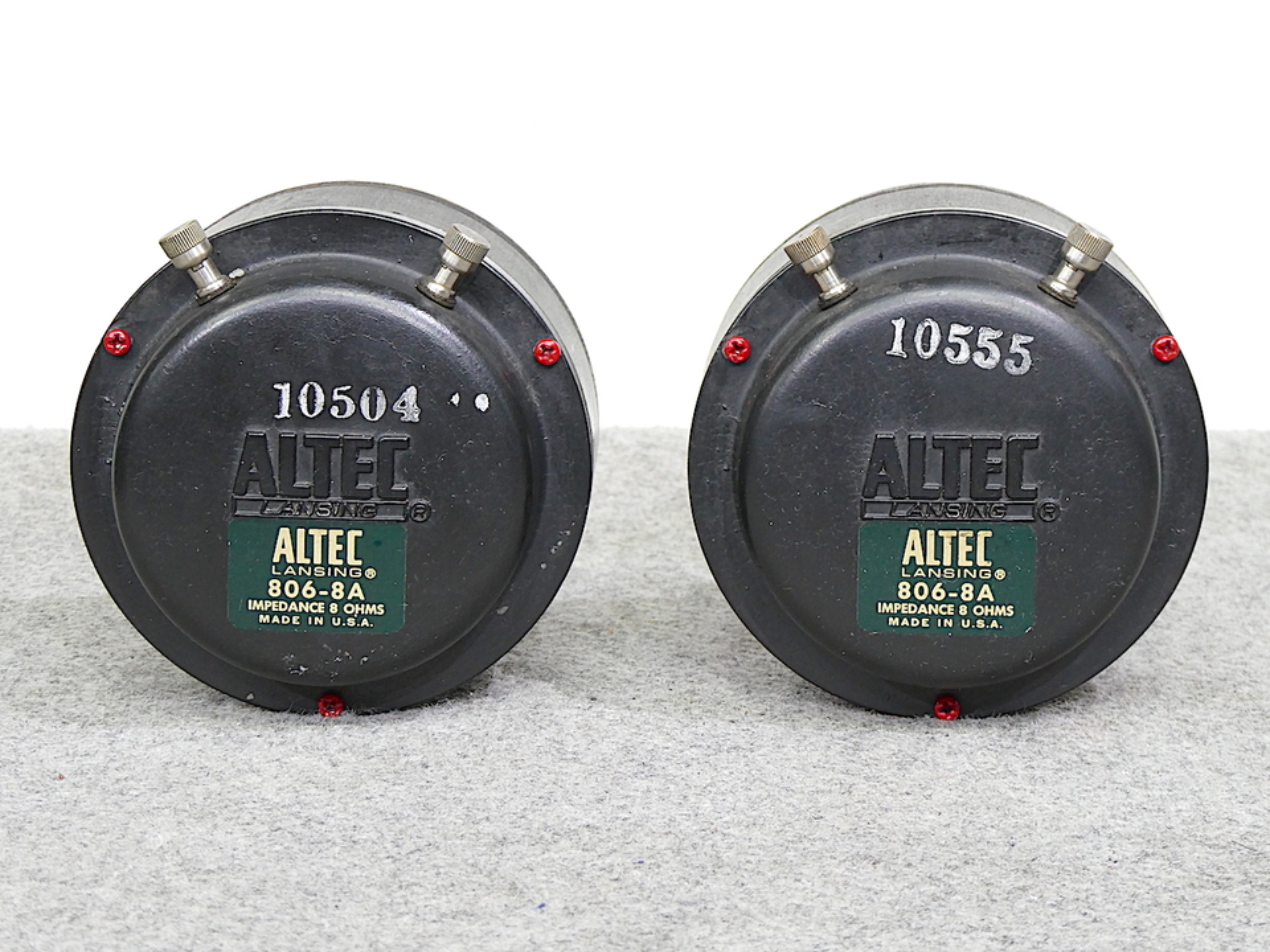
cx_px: 635
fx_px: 3889
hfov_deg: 18.5
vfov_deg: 14.0
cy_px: 476
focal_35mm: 106
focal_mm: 19
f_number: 5.1
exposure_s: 1/4
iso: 200
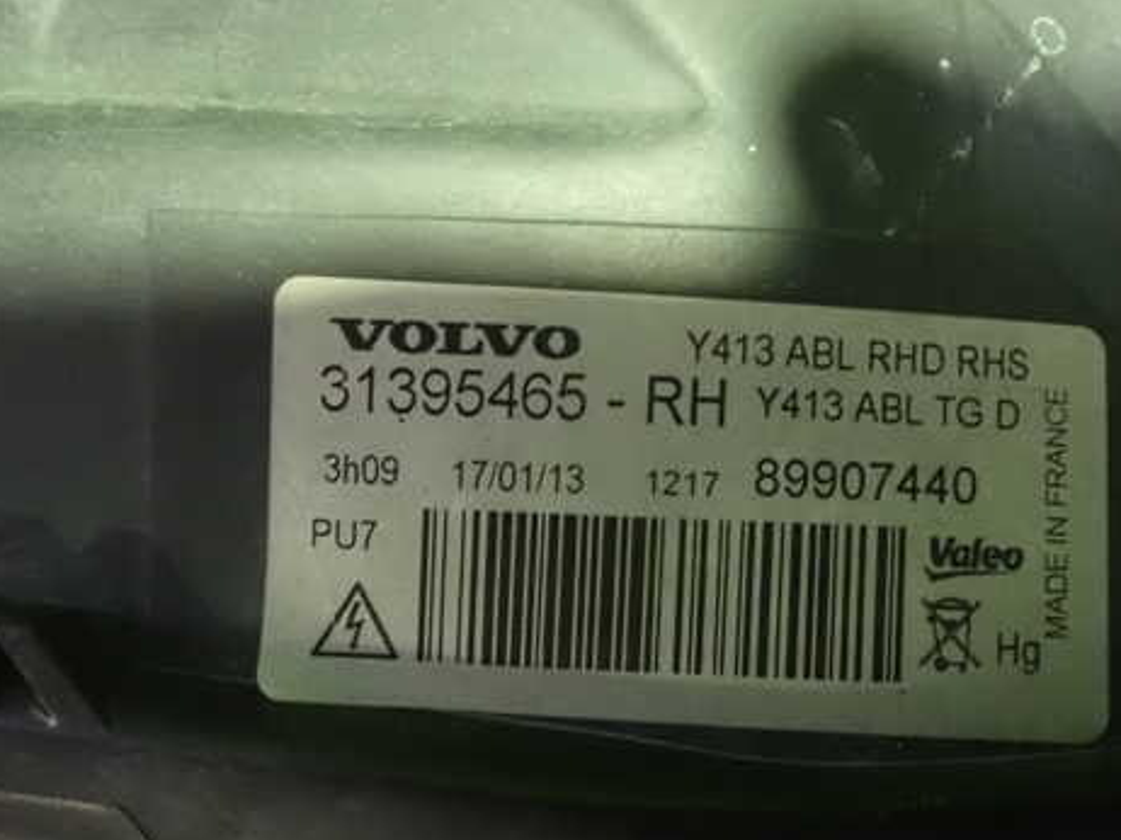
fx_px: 1262
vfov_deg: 36.8
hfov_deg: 47.6
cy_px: 444
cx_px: 675
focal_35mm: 39
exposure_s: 1/80
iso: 1600
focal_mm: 5.4
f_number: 2.3
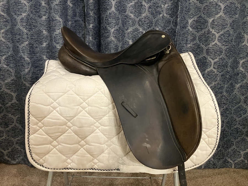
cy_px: 93
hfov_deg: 63.4
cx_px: 124
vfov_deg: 49.7
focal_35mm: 28
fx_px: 201
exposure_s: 1/30
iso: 400
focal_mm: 3.99
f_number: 1.8
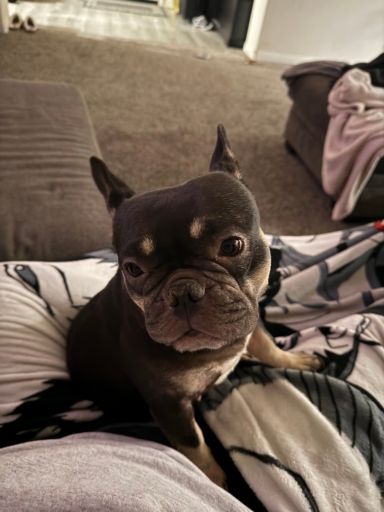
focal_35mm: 24
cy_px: 256
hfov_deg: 56.8
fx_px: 355
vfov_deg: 71.6
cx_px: 192
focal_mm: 6.76
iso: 1250
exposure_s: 1/9
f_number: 1.78
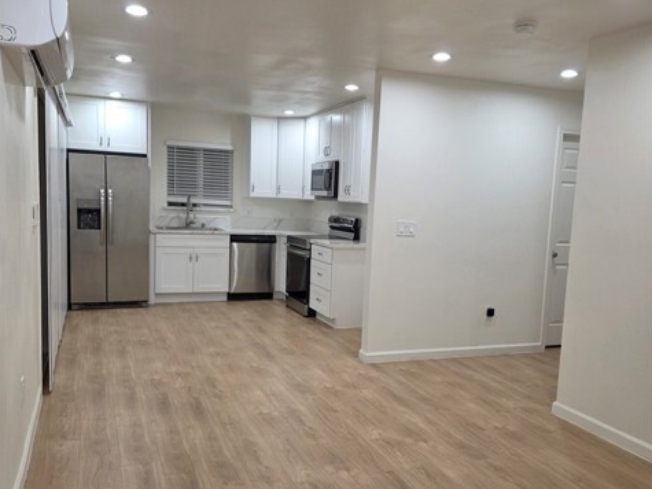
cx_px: 325
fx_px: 584
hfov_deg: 58.4
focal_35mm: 31
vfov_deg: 45.4
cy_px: 260
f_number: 1.7
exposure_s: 1/120
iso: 125
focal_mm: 6.3
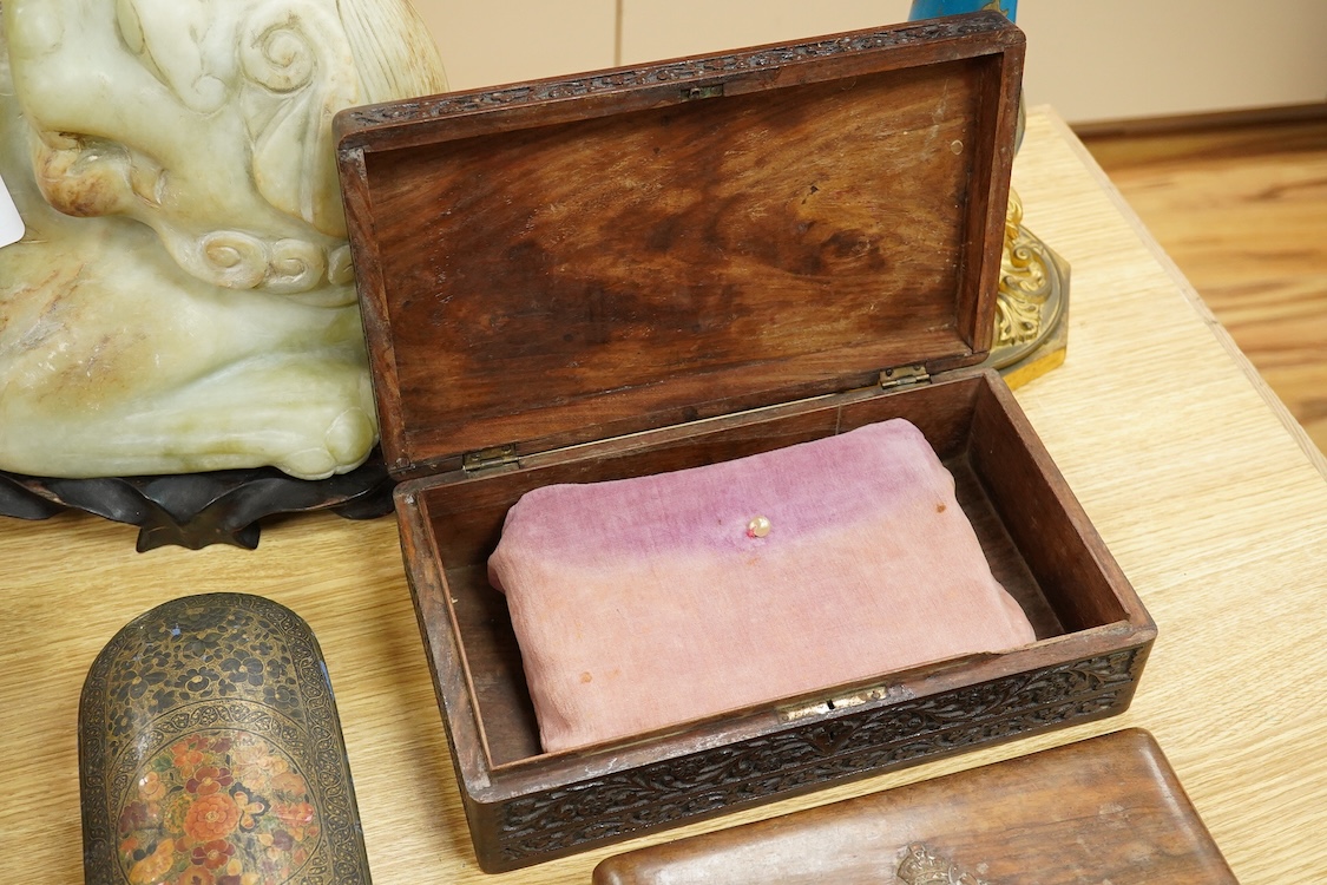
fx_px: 1659
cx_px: 664
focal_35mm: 45
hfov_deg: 43.6
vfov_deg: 29.9
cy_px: 442
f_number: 8
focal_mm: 30
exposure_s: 1/160
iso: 2500
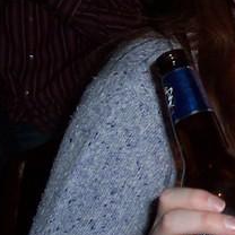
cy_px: 52
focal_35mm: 125
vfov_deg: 13.9
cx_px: 352
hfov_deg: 13.2
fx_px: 960
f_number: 3
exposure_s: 1/60
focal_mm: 7
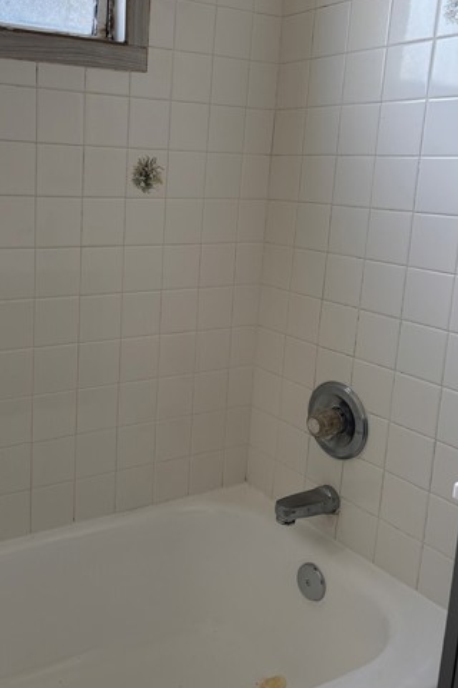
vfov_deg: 52.9
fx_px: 688
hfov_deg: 36.1
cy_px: 289
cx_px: 126
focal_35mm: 36
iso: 100
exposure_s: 1/120
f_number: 1.6
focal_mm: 5.96
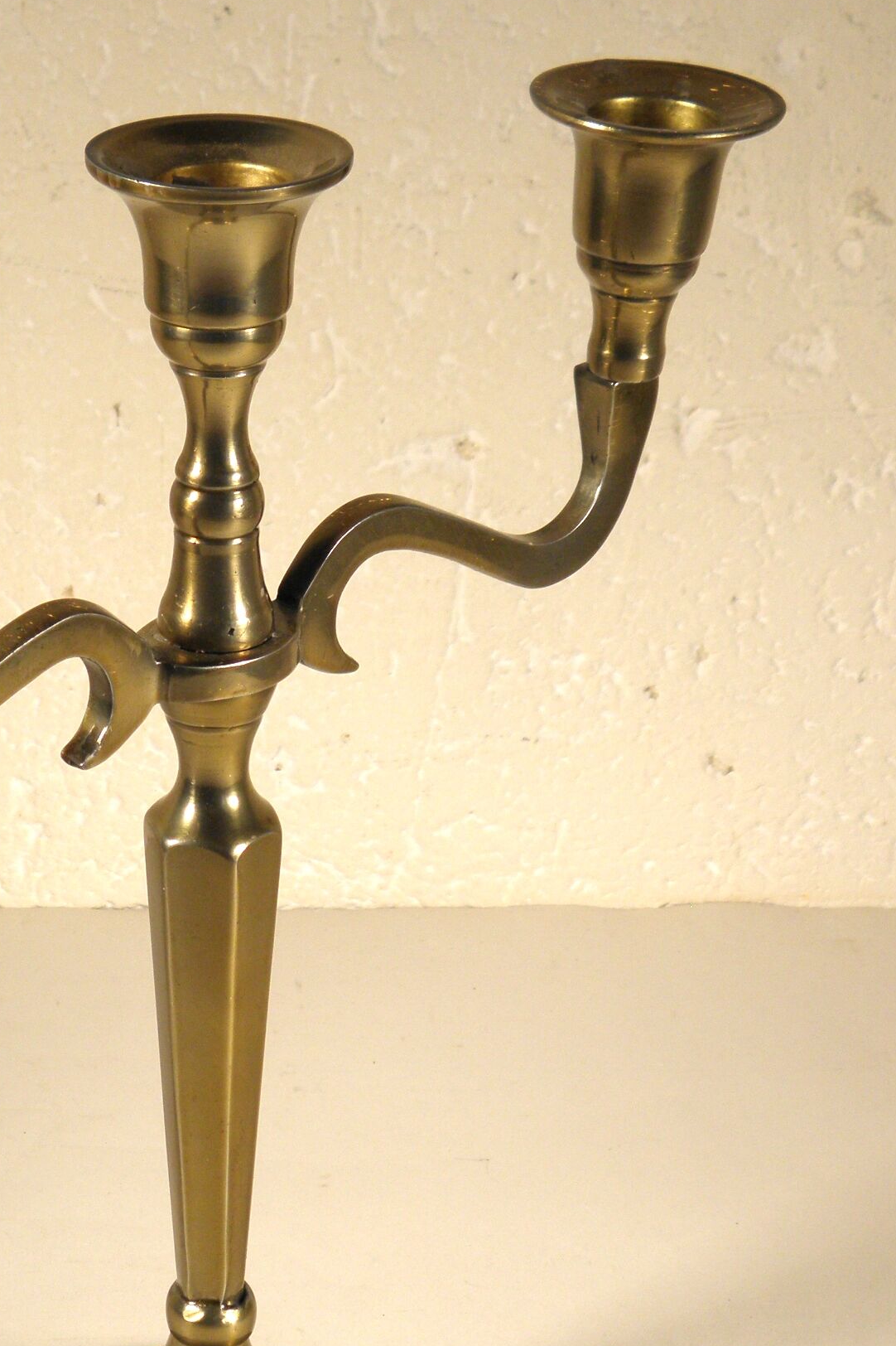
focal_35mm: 82
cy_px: 730
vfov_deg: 24.8
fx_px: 3062
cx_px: 173
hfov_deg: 16.5
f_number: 4
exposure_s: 1/80
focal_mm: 9.1
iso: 100
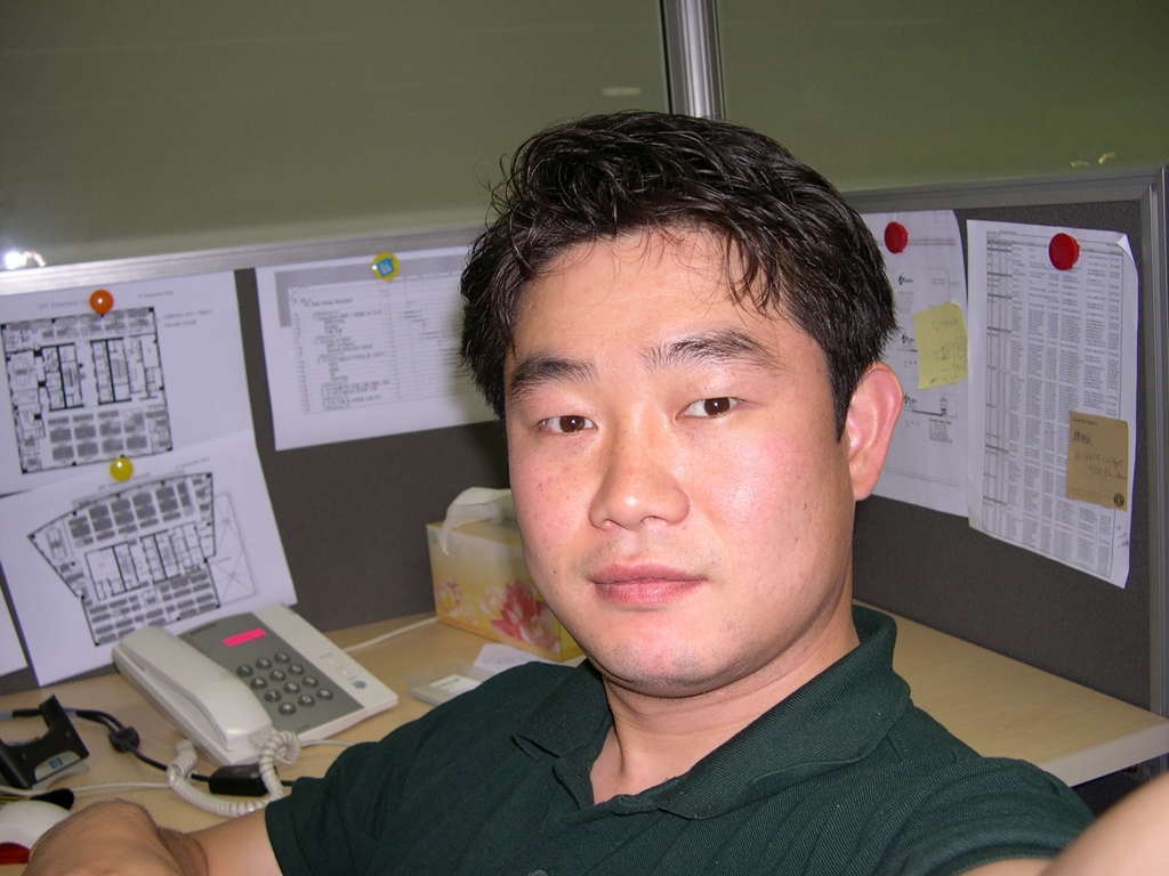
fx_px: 1283
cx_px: 584
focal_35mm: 38
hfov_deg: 49.0
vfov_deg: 37.7
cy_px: 438
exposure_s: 1/60
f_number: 2.8
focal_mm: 8
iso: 100
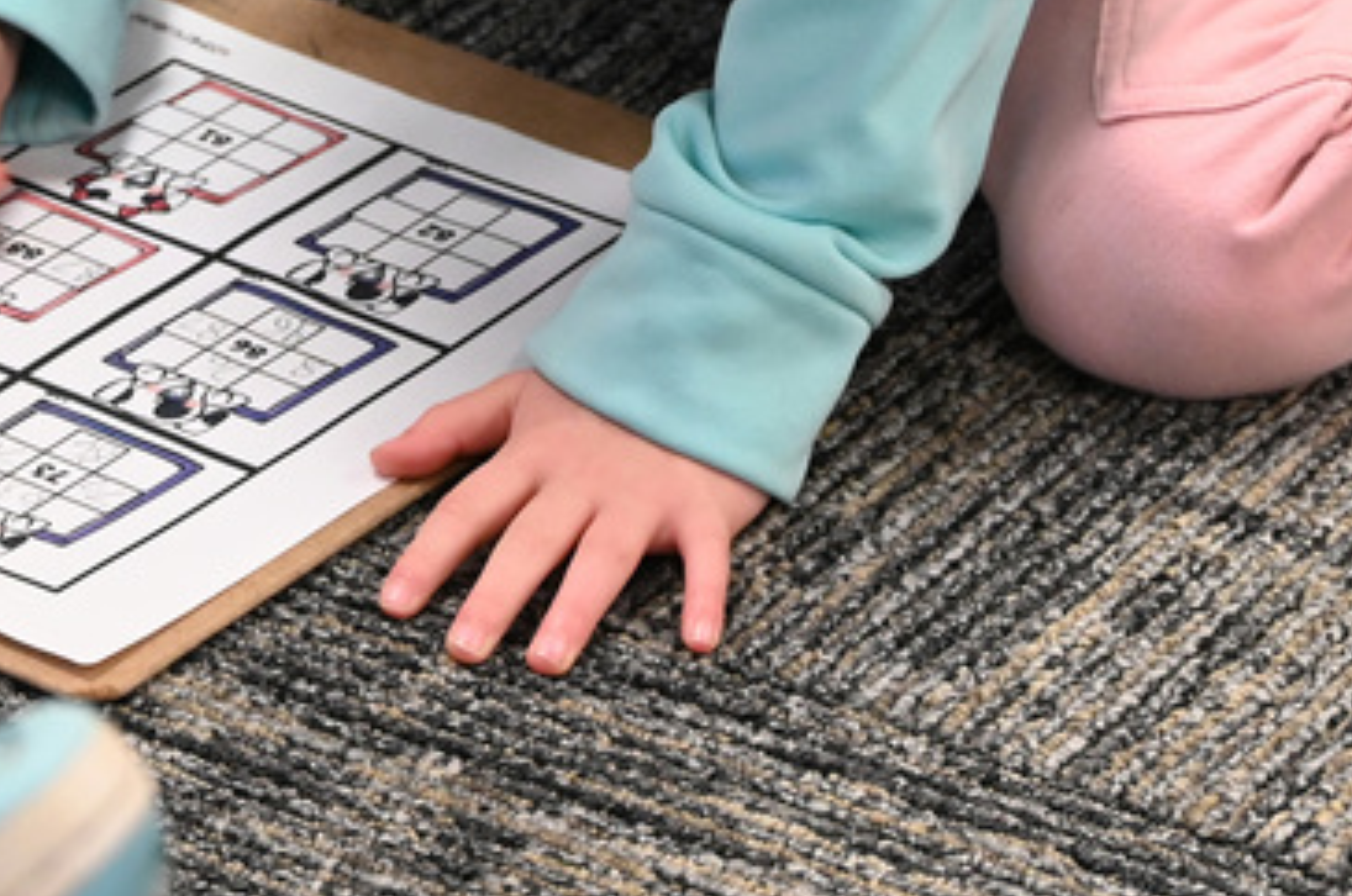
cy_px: -287
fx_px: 9897
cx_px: 296
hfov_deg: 7.8
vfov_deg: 5.2
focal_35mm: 264
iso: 4000
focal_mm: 94
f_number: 6.3
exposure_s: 1/60
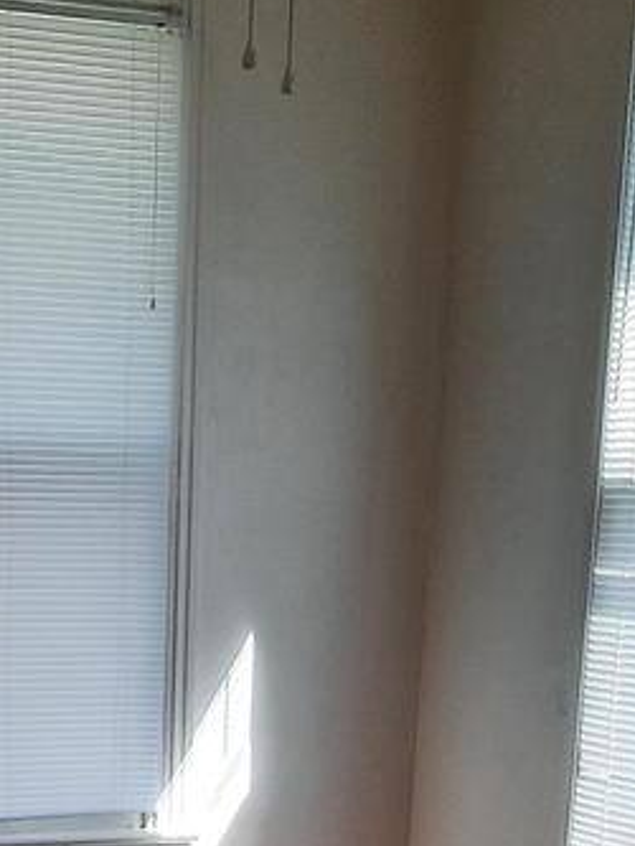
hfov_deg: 18.0
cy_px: 1047
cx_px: 109
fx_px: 1980
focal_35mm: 81
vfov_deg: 22.1
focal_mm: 4.6
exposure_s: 1/60
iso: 64
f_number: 2
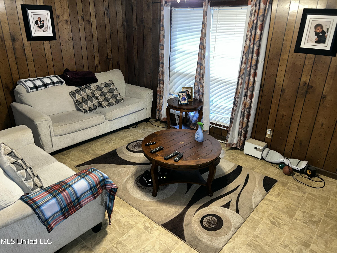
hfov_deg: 67.3
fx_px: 253
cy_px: 126
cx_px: 168
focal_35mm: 26
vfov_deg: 53.1
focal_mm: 5.7
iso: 125
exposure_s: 1/13
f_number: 1.5
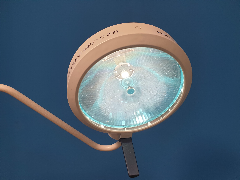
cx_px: 120
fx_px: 180
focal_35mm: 26
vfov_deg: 53.1
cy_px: 90
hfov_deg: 67.3
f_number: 2.4
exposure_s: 1/50
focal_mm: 4.3
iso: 100
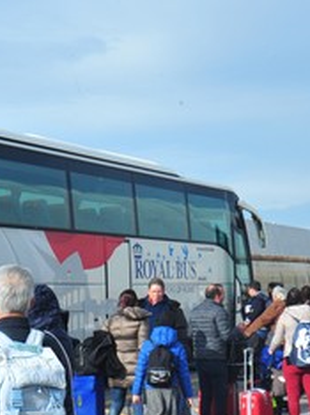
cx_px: 205
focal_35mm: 92
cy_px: 293
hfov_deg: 16.0
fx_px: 1101
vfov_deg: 21.2
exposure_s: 1/250
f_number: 20
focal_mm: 35
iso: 800
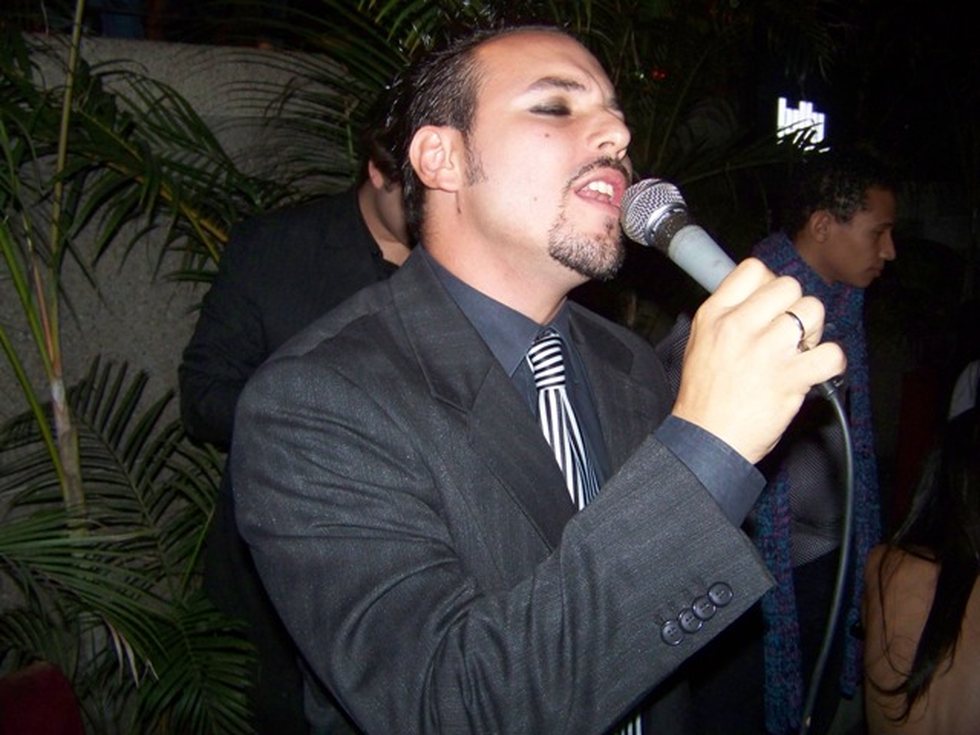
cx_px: 490
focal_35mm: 36
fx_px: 1019
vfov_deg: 39.7
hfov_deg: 51.4
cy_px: 368
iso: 200
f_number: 2.8
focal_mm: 5.85
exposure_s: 1/30
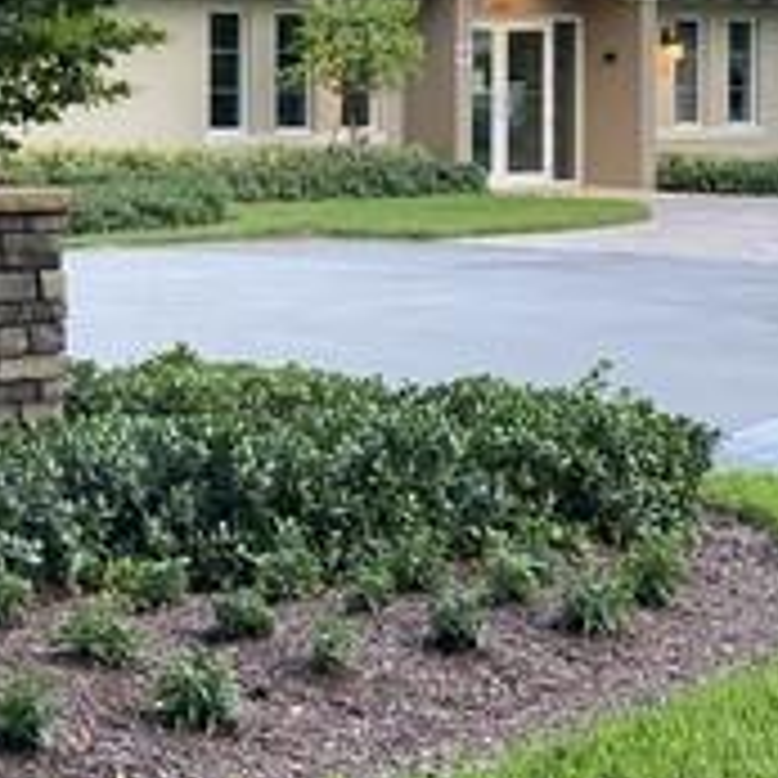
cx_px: -85
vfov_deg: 16.4
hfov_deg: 15.9
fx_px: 2695
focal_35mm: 106
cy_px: 225
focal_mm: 6
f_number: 2
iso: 250
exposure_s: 1/122
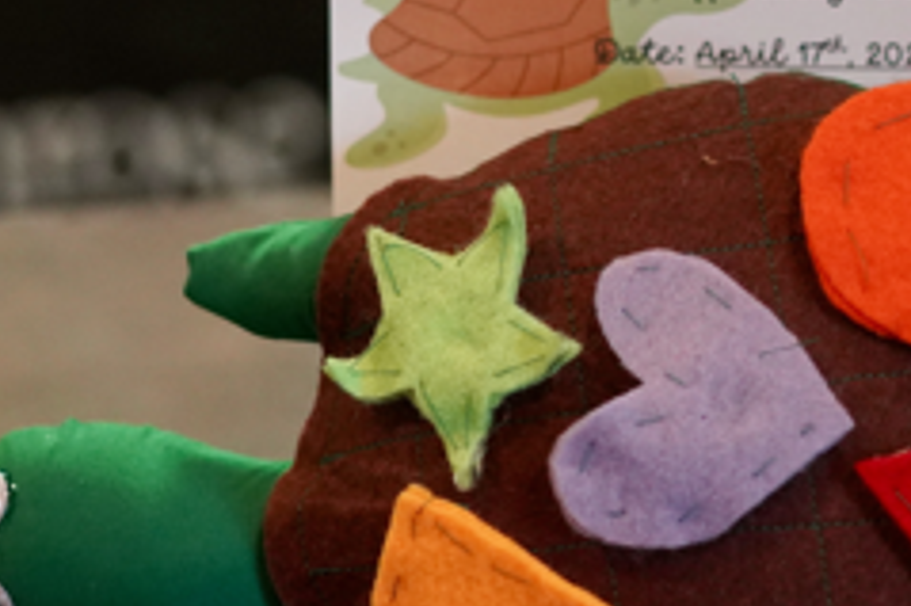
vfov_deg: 10.4
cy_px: 293
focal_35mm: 132
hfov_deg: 15.3
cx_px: 846
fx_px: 3338
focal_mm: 35
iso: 2000
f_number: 2
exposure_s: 1/160
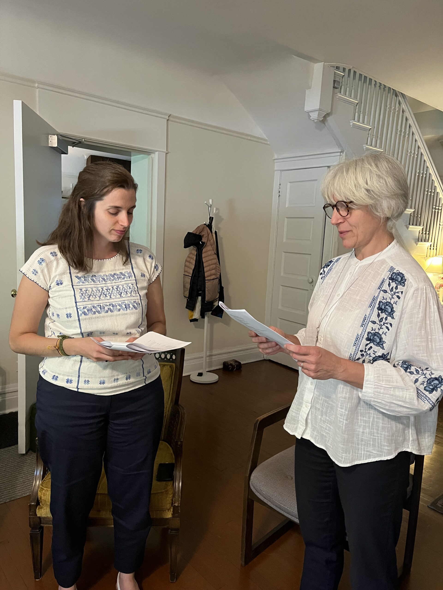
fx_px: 444
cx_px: 222
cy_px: 295
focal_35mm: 26
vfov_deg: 67.3
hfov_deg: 53.1
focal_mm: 5.1
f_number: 1.6
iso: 500
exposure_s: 1/60
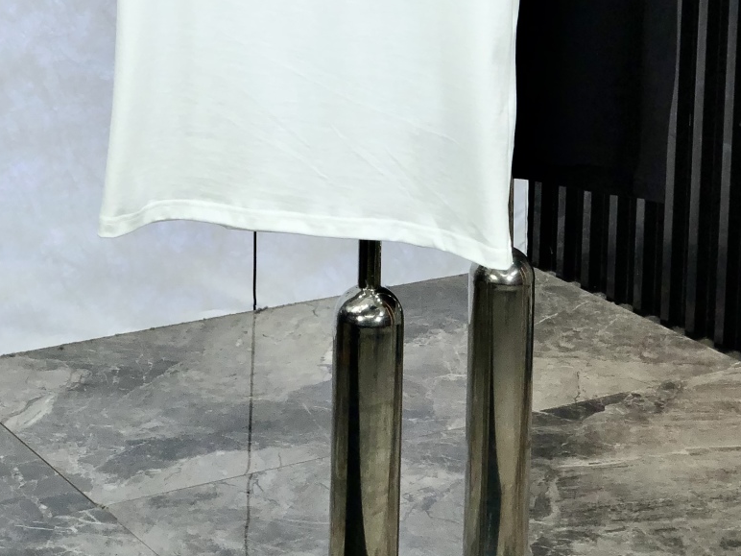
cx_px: 279
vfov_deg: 14.7
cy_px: -117
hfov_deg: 20.2
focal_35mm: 97
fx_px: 2076
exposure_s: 1/762
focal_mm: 6
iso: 16
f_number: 2.4
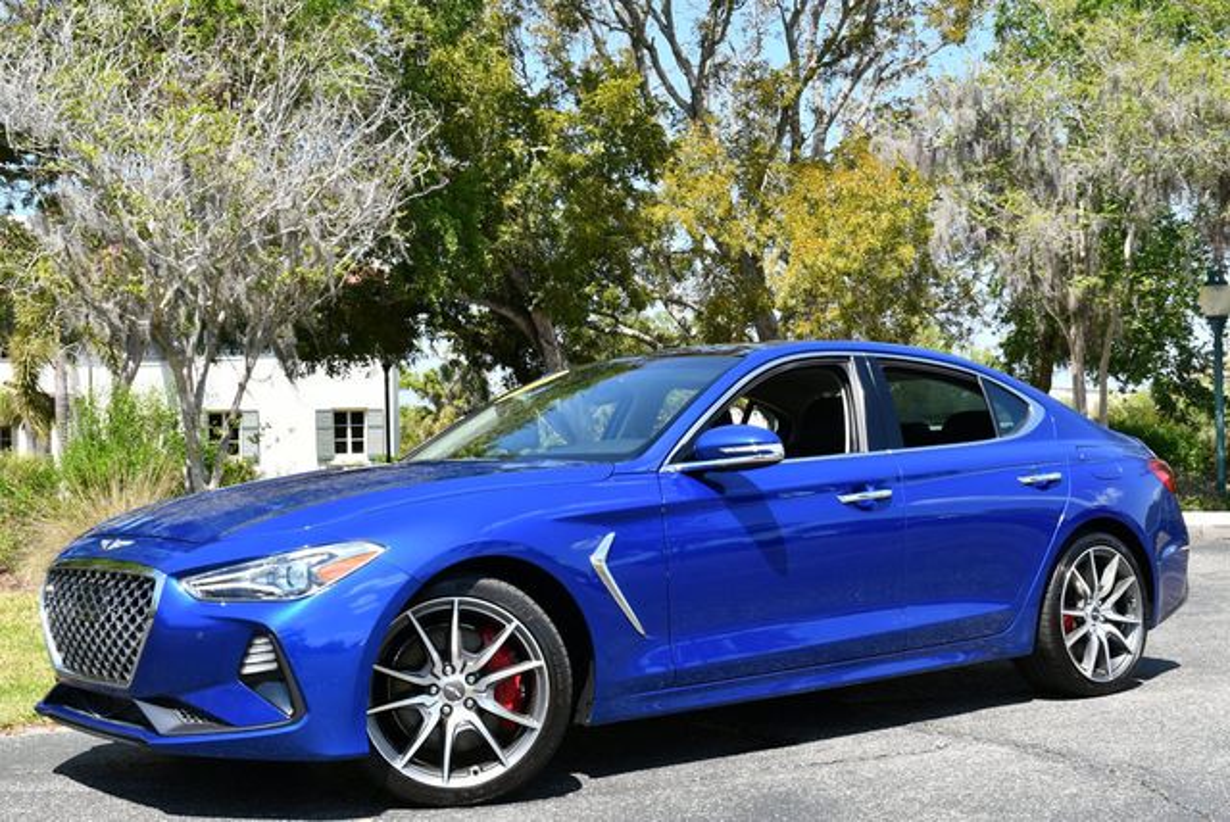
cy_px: 411
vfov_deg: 28.1
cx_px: 615
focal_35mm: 48
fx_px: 1641
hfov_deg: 41.1
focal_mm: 24
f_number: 8
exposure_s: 1/250
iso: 180
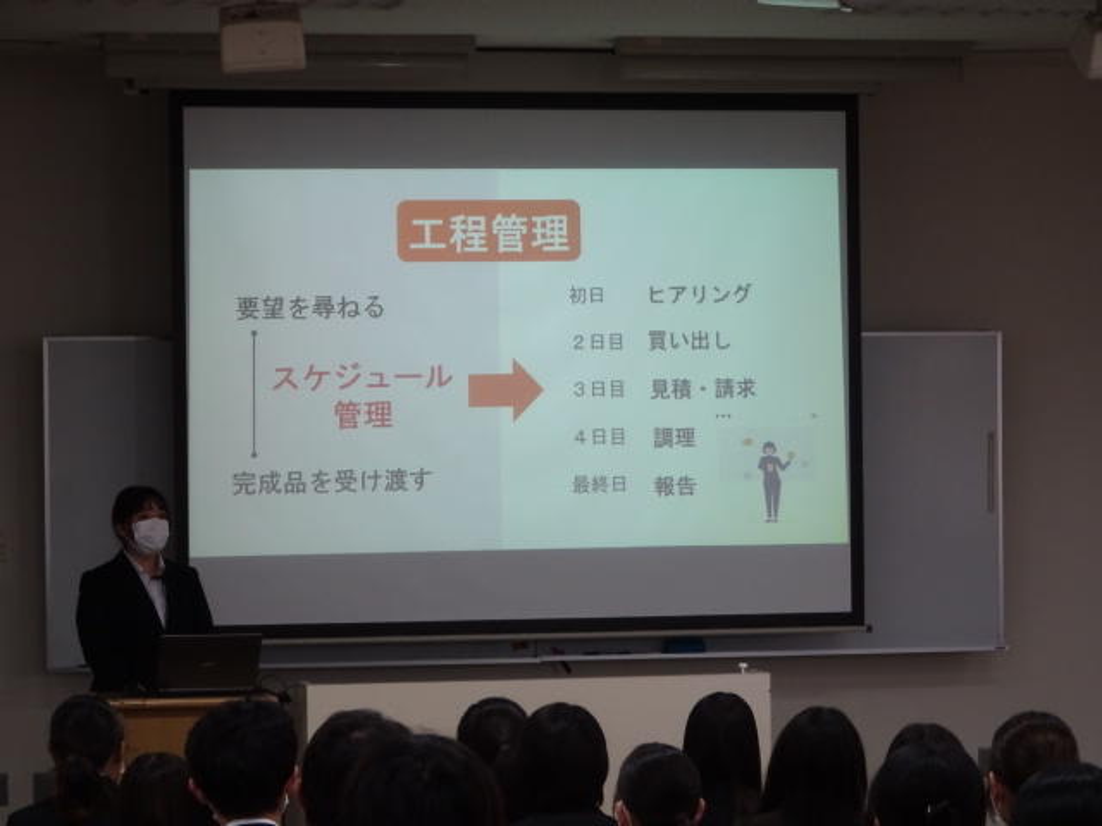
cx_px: 551
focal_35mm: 127
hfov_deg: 15.5
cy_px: 413
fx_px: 4043
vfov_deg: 11.7
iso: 800
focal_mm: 21.66
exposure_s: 1/50
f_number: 5.6
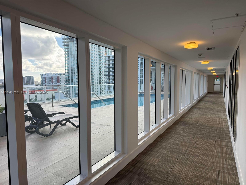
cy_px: 92
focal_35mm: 24
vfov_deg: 56.8
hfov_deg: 71.6
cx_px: 123
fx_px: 171
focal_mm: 6.76
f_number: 1.78
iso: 80
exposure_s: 1/364
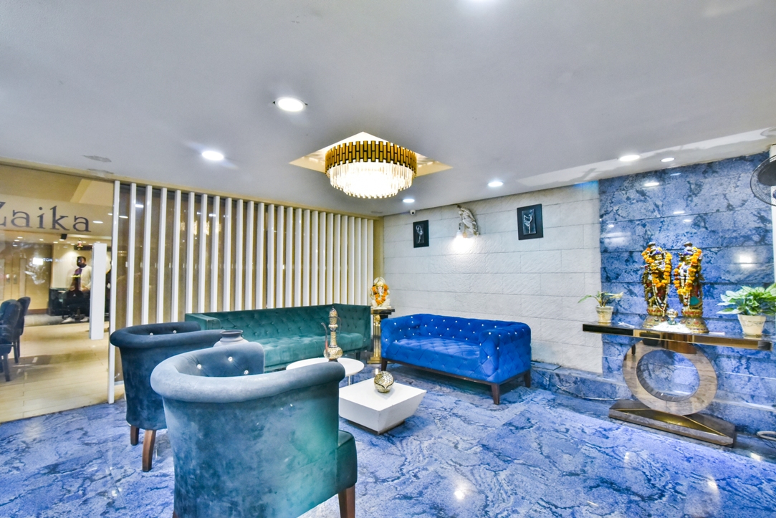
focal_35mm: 16
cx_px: 388
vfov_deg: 73.8
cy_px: 259
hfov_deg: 96.7
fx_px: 345
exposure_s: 1/50
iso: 5000
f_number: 9
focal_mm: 16
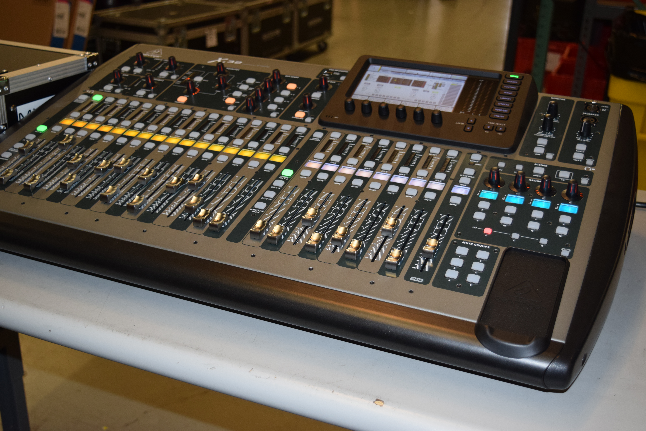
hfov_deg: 45.0
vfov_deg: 30.8
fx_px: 781
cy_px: 216
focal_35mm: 44
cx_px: 323
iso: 800
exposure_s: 1/60
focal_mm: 29
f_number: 4.2
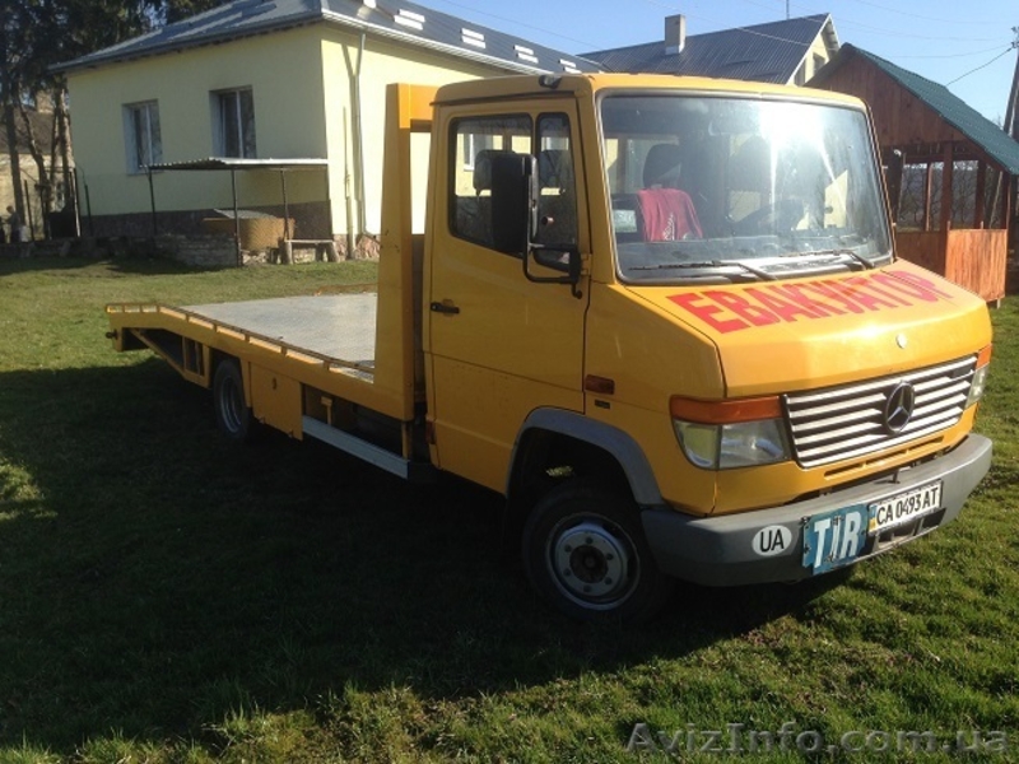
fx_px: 971
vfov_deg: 42.9
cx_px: 510
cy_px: 382
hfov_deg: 55.4
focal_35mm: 33
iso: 50
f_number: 2.4
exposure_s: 1/847
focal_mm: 4.12
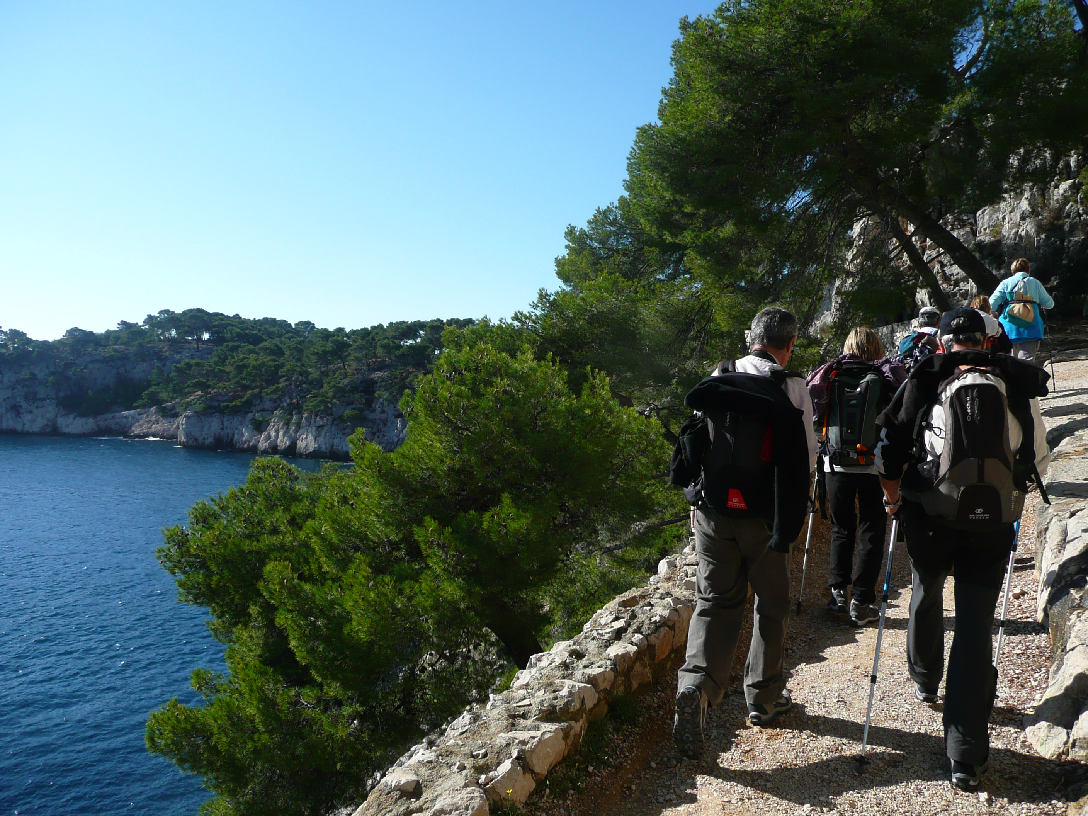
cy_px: 408
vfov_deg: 49.7
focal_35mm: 28
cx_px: 544
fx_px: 880
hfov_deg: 63.4
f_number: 3.3
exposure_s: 1/800
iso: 100
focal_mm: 4.6
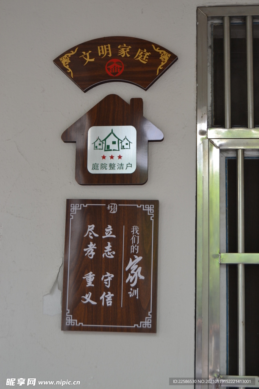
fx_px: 728
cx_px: 130
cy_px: 194
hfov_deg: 20.2
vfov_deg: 29.9
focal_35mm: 68
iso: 360
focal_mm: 45
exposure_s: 1/125
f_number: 5.6
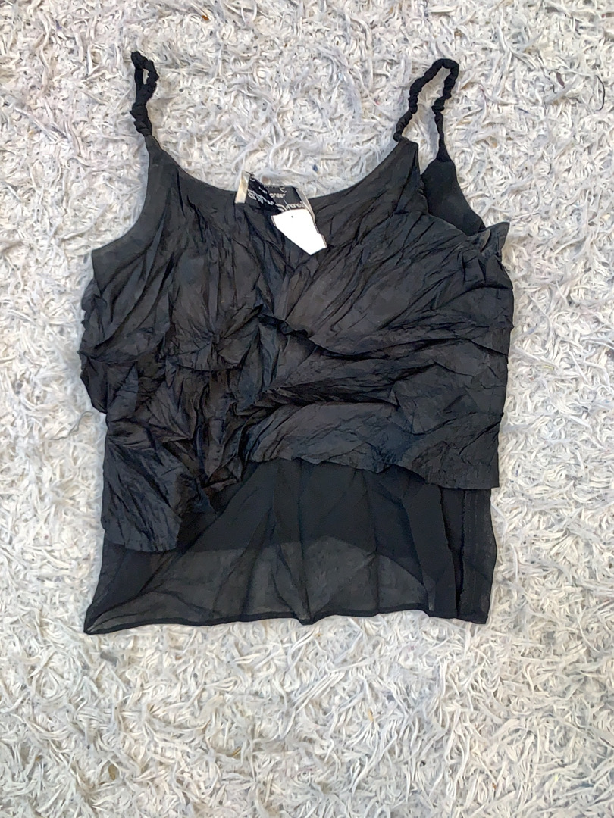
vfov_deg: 67.3
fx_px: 615
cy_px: 409
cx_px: 307
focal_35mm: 26
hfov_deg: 53.1
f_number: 1.8
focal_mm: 4.25
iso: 80
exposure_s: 1/100
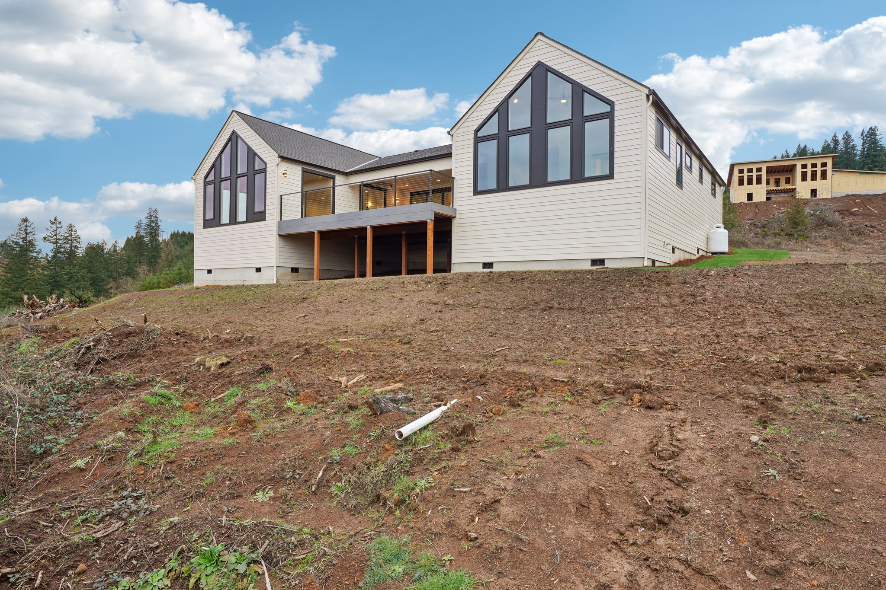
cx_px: 443
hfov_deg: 84.0
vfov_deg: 61.9
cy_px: 295
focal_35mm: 20
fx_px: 492
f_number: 8
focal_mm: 20
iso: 400
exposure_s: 1/50
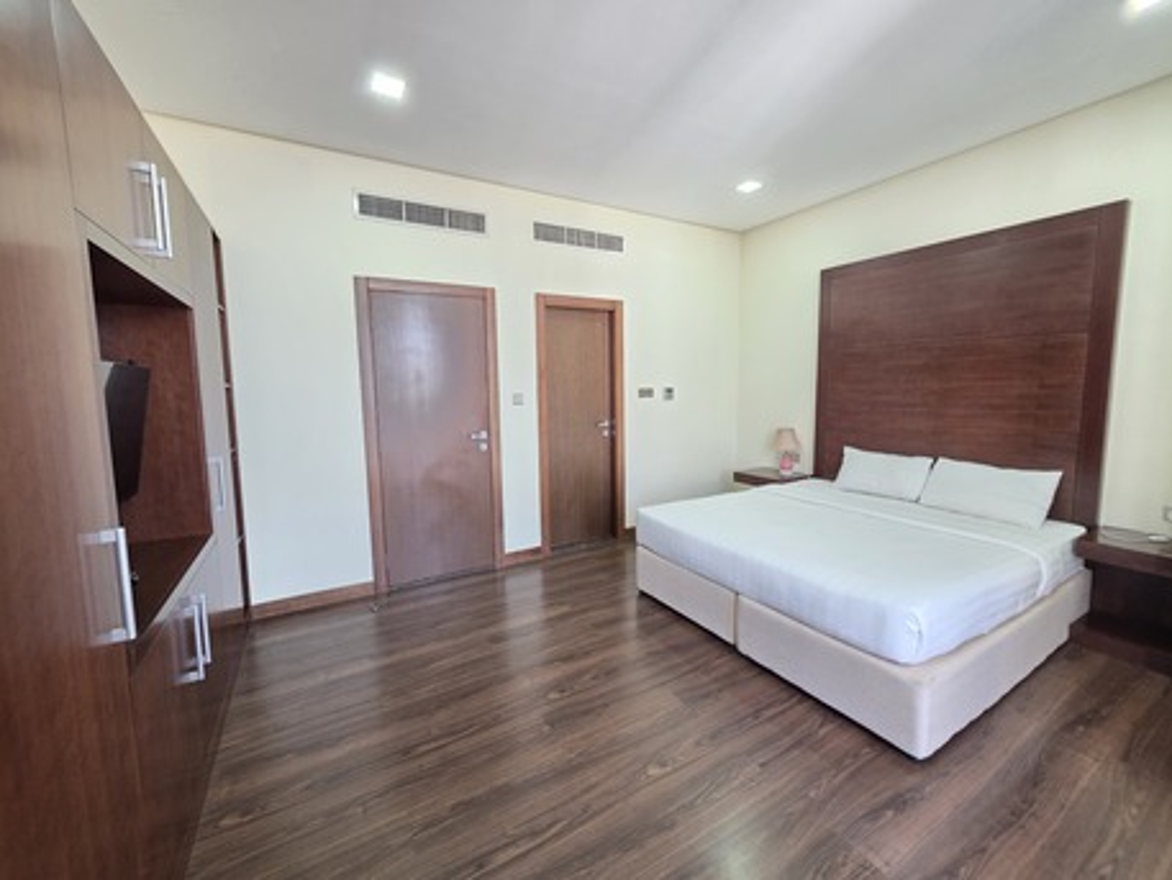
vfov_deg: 89.9
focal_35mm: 13
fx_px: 440
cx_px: 586
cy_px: 440
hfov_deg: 106.2
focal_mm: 2.2
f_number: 1.9
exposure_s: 1/50
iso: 320
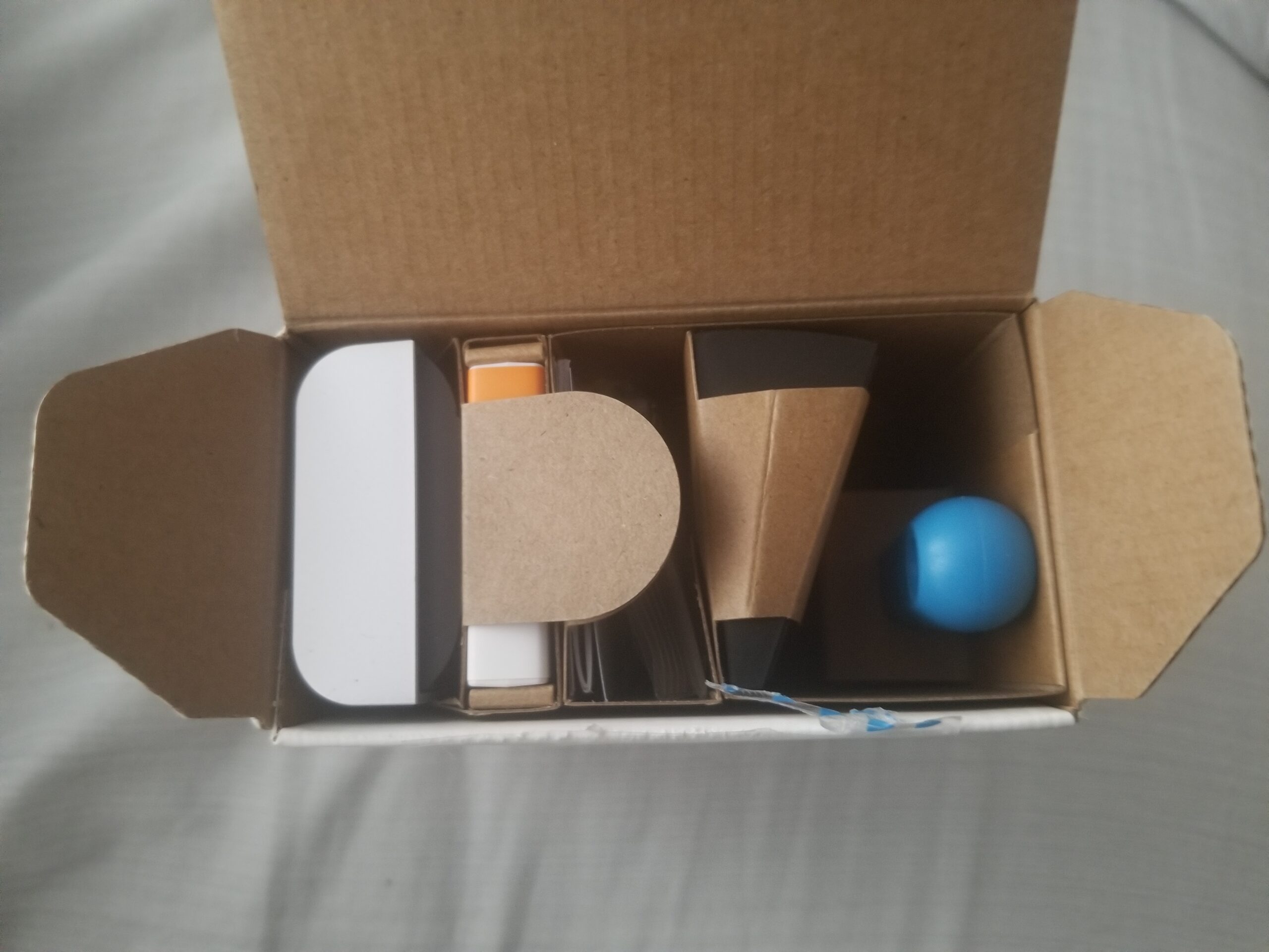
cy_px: 476
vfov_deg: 53.1
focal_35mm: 26
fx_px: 953
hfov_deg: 67.3
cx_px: 634
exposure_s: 1/10
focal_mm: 4.25
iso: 250
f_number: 1.7
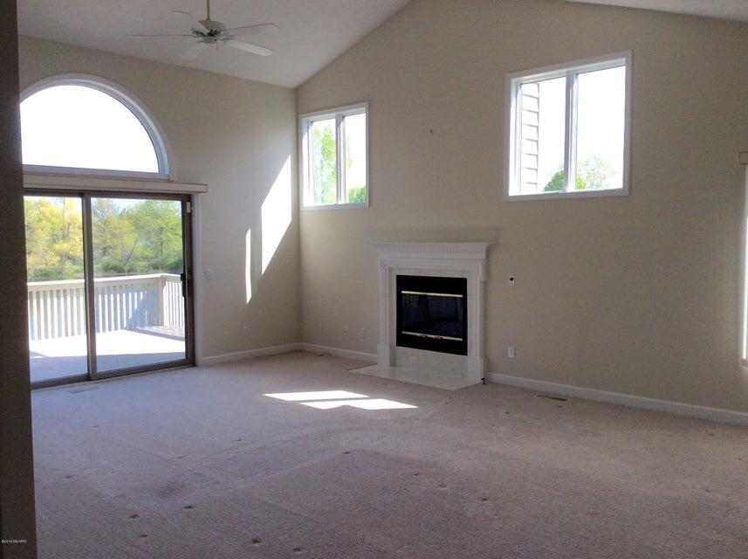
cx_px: 374
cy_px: 280
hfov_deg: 56.9
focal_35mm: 32
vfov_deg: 44.1
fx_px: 690
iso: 32
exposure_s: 1/336
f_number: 2.4
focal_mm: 3.3
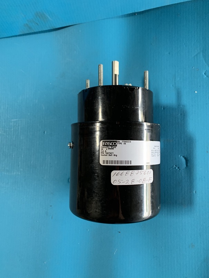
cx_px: 104
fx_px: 209
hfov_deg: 53.1
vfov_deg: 67.3
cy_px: 139
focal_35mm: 26
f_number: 1.8
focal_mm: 4.25
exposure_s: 1/60
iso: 250
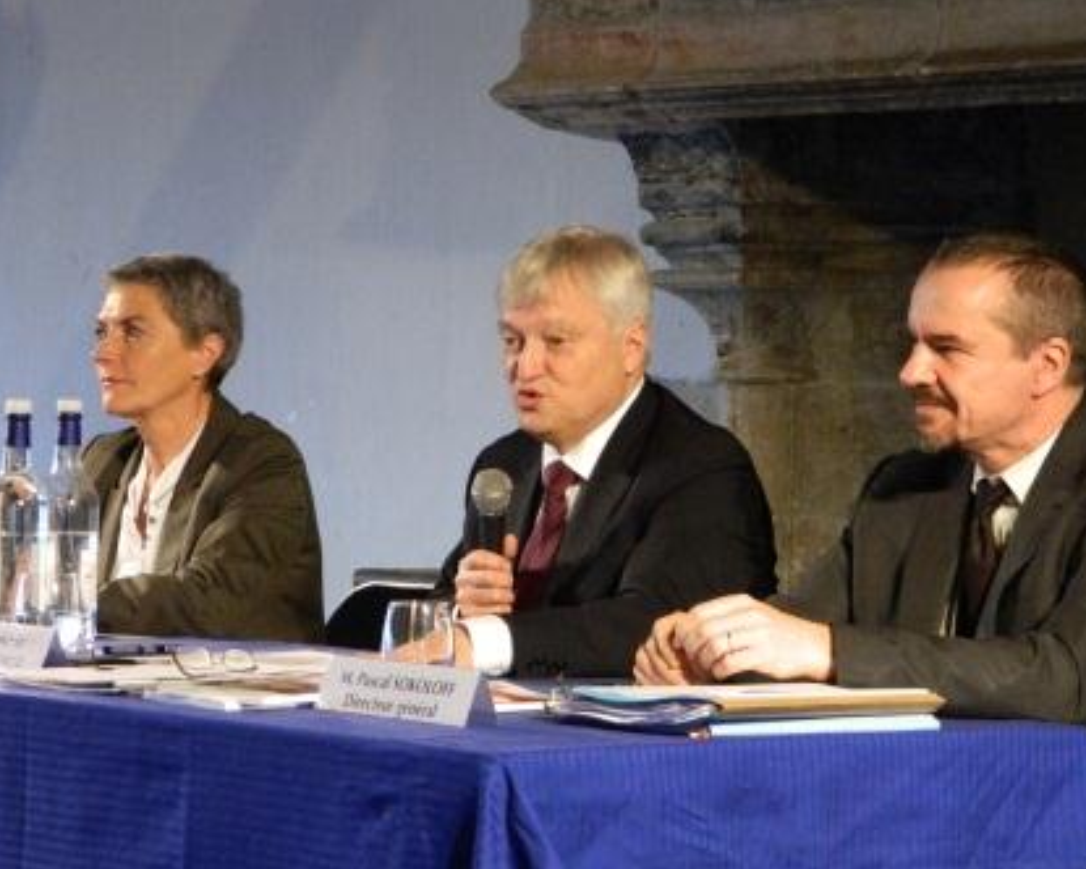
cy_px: 432
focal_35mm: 136
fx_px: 4371
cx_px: 560
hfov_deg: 14.2
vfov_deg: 11.4
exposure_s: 1/50
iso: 800
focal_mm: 23.2
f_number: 4.7
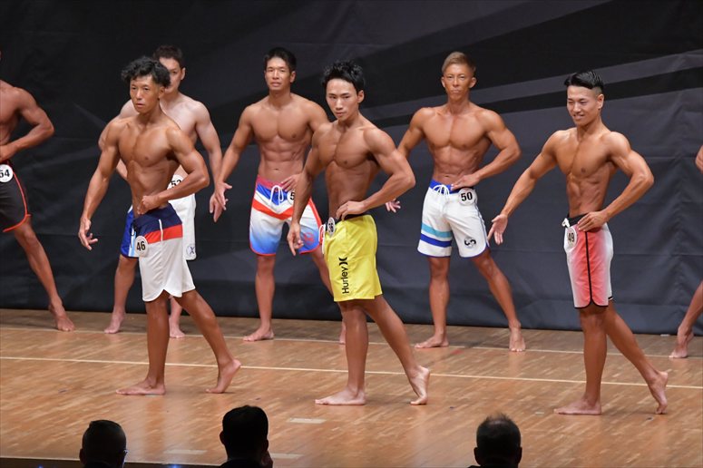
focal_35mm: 240
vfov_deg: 5.7
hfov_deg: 8.6
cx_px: 352
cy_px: 234
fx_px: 4684
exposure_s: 1/400
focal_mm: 160
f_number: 5.6
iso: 6400
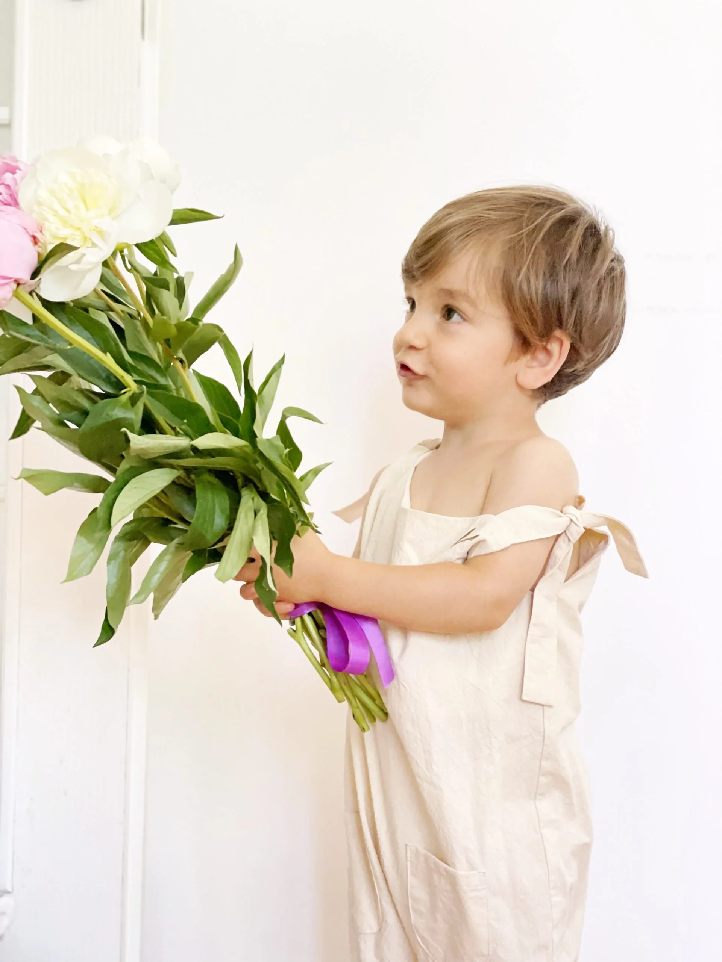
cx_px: 361
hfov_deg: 28.0
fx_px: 1446
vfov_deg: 36.8
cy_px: 481
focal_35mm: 52
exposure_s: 1/122
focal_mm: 6
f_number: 2
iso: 200
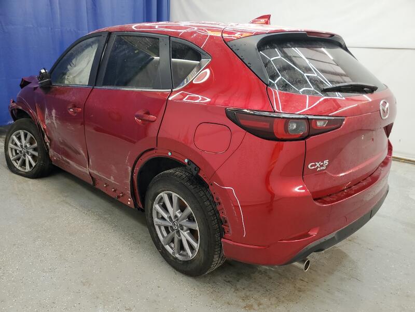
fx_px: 312
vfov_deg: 53.1
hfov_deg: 67.3
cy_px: 156
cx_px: 208
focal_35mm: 26
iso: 58
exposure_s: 1/60.2
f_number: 1.5
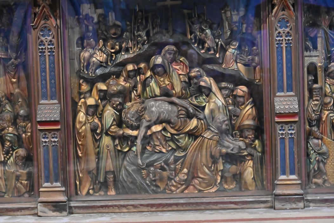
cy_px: 112
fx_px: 686
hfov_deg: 27.4
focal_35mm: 74
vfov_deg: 18.4
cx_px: 167
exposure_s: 1/80
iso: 22800
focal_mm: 74
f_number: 6
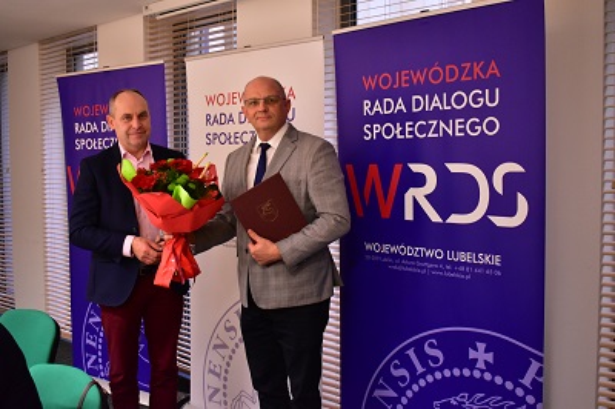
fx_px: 614
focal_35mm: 36
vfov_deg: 36.8
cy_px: 204
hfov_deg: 53.2
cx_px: 308
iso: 3200
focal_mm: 24
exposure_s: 1/60
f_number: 4
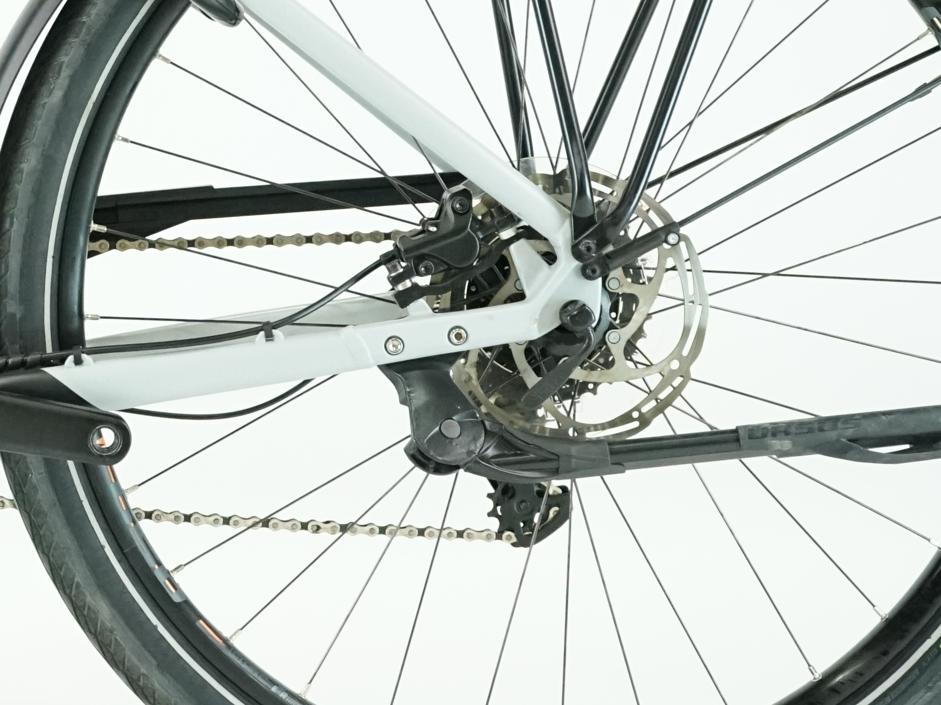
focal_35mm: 175
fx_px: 4757
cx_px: -324
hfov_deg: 11.0
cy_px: -86
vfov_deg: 8.4
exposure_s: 1/200
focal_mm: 57
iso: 3200
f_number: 6.3
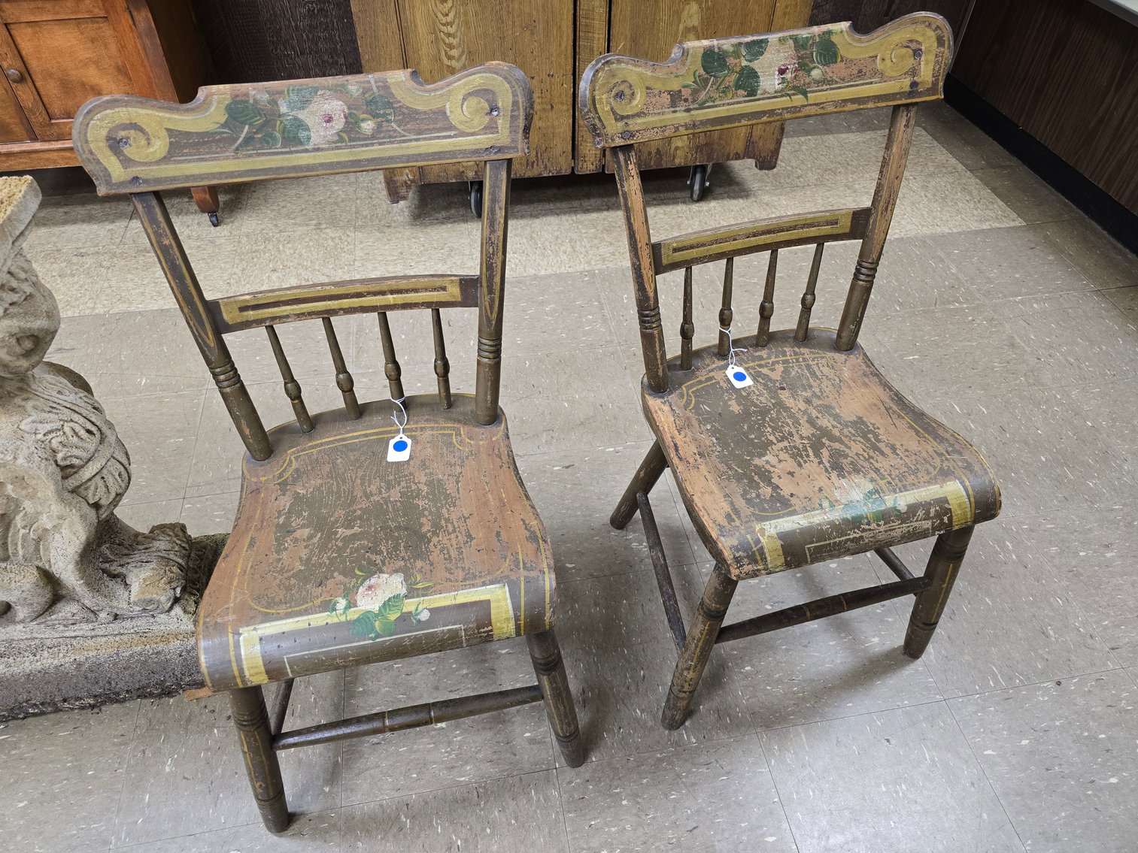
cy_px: 426
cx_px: 569
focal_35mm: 23
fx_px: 756
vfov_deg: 58.9
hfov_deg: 73.9
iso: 250
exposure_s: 1/42
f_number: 1.7
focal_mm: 6.3
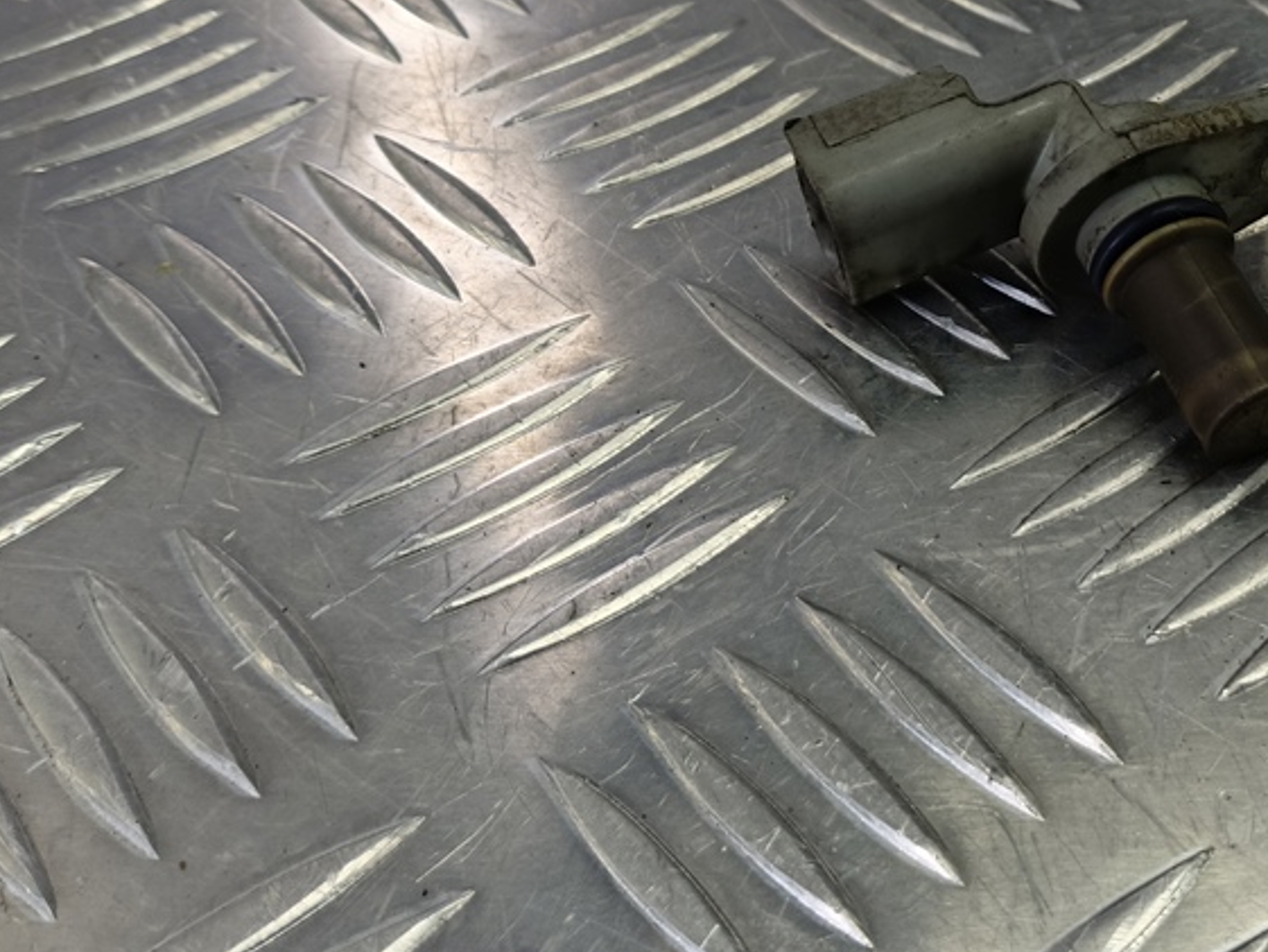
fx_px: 1539
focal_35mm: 42
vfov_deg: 33.6
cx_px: 1092
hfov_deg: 41.9
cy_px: 226
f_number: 1.6
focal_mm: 4.11
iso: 91
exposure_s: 1/50
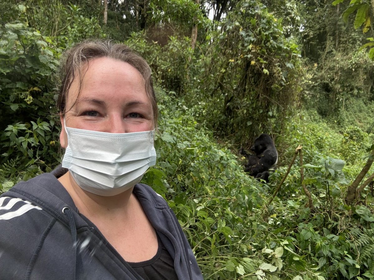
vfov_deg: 58.9
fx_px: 248
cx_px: 187
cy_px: 140
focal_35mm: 23
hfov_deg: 73.9
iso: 20
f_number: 1.9
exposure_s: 1/121
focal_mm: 2.69
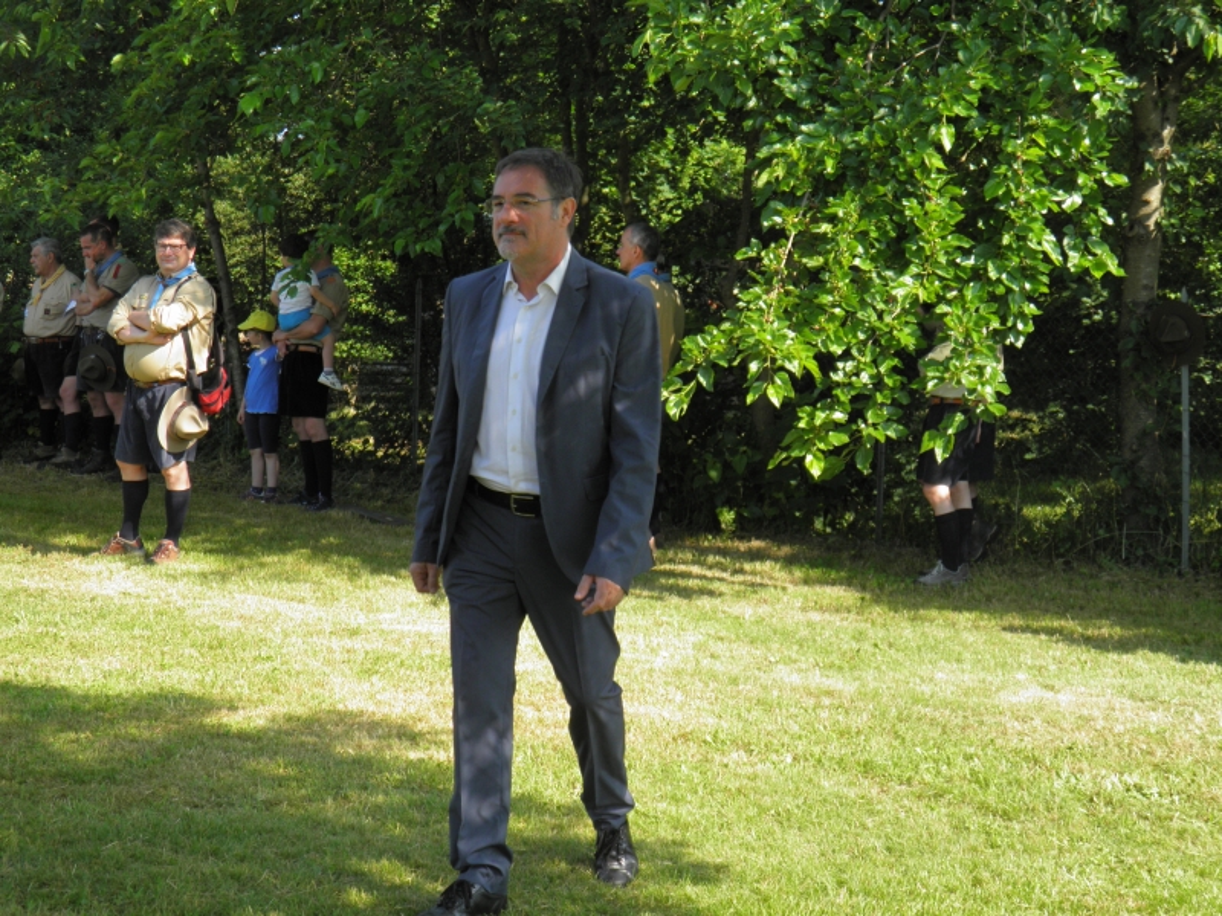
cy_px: 458
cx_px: 611
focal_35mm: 62
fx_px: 2189
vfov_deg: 23.7
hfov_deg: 31.2
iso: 50
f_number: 3.8
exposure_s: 1/200
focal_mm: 11.2
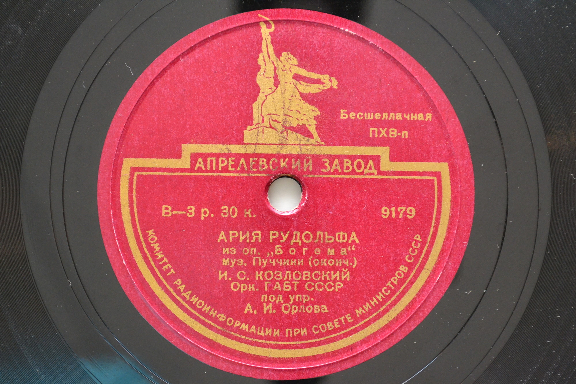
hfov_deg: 28.1
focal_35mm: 72
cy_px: 192
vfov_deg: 18.9
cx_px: 288
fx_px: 1152
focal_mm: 48
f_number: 7.1
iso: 1600
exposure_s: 1/160
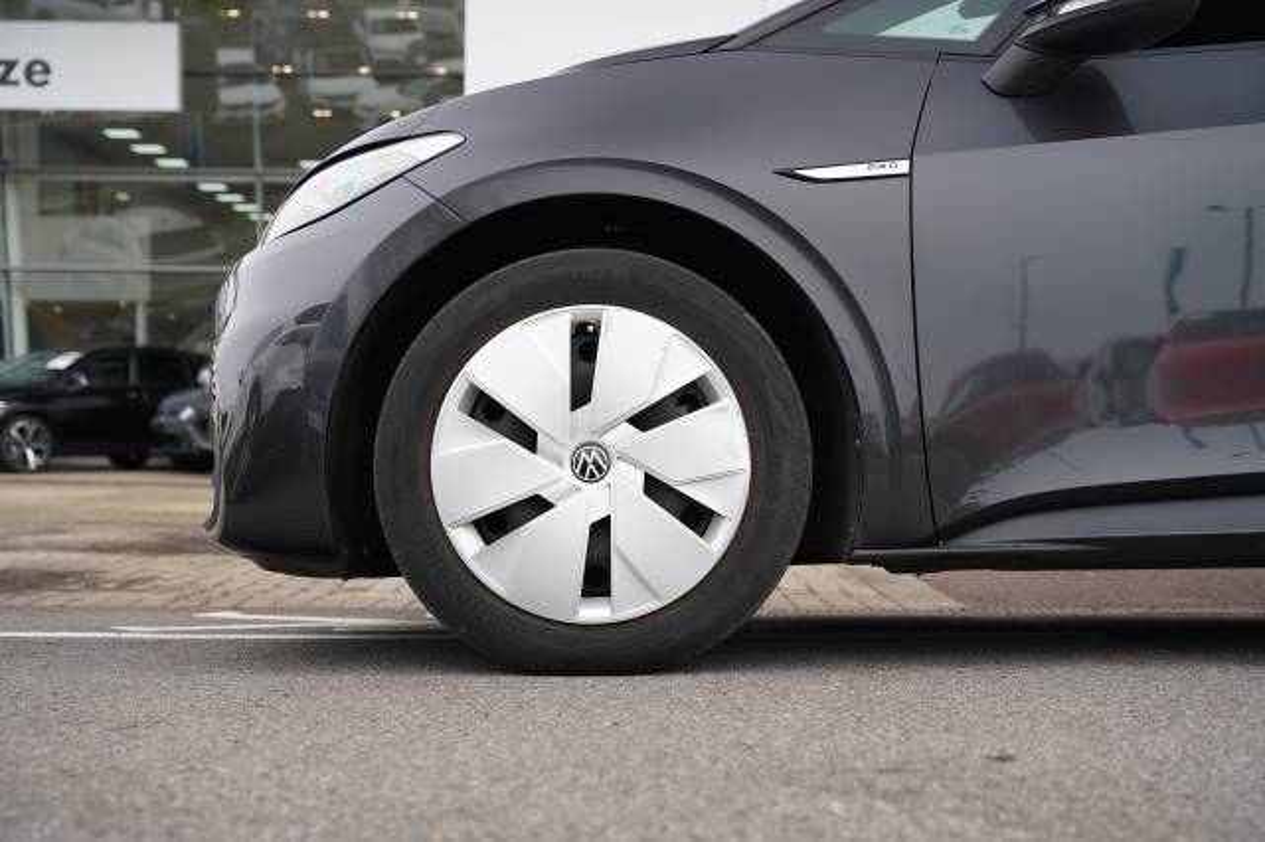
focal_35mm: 48
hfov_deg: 41.4
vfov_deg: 28.3
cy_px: 421
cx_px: 632
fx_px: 1672
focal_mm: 47.6
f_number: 4
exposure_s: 1/160
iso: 125
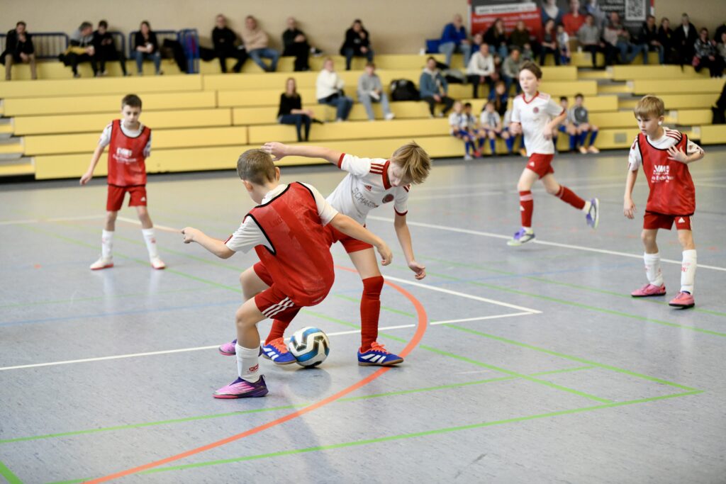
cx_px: 363
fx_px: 1412
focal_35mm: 70
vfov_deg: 19.5
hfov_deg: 28.8
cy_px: 242
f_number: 2.8
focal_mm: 70
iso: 5000
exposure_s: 1/1250
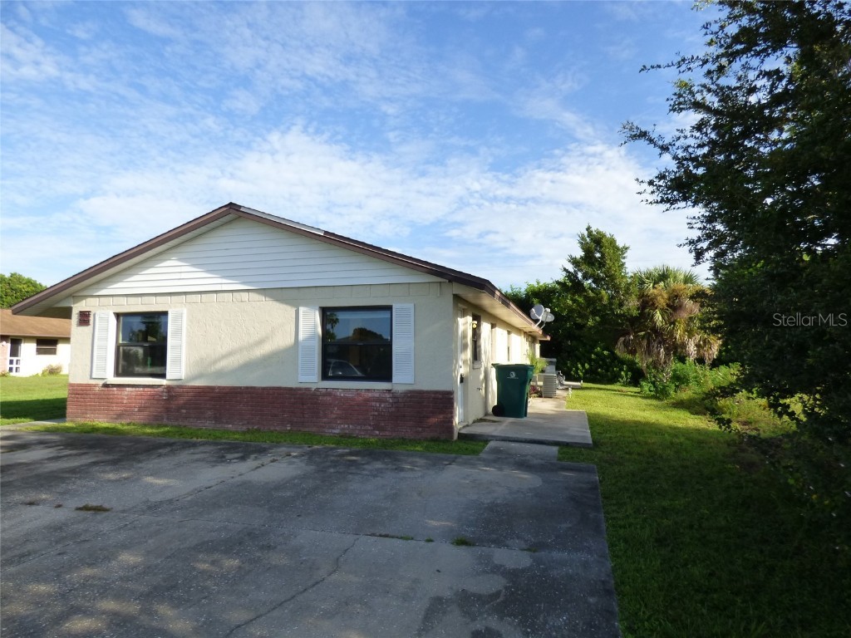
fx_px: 492
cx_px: 426
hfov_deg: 81.7
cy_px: 319
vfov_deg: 66.0
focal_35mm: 20
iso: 160
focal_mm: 3.58
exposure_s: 1/1000
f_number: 2.8
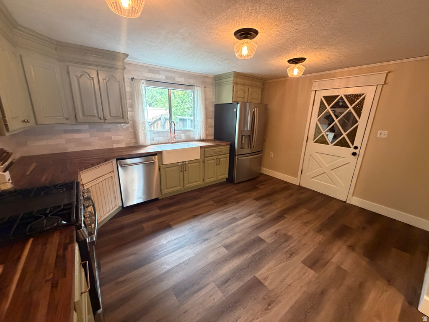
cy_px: 161
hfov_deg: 102.1
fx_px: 174
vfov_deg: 85.7
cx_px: 214
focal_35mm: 14
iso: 640
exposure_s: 1/60
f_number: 2.2
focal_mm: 2.22
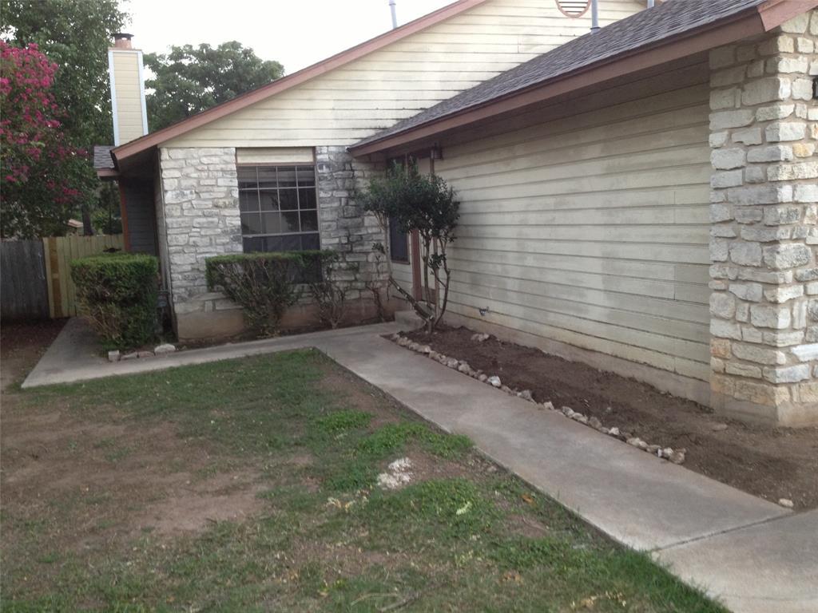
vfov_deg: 40.7
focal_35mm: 35
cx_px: 409
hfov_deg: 52.6
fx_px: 827
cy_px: 306
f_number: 2.4
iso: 100
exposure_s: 1/20
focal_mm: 4.28
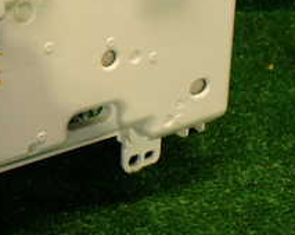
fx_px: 768
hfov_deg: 19.6
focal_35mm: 88
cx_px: -114
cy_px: 70
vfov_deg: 17.4
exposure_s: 1/50
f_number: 2.4
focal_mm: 5.79
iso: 200
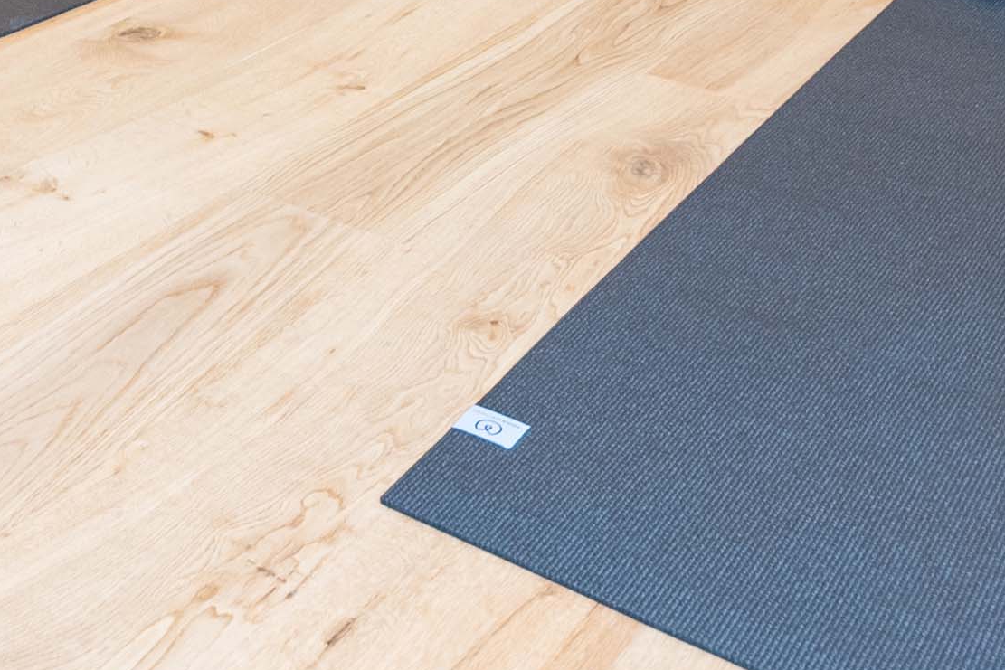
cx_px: -91
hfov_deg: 28.3
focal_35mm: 65
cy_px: -656
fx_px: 1815
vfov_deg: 16.3
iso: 400
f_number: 8
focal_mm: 12
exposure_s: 1/60
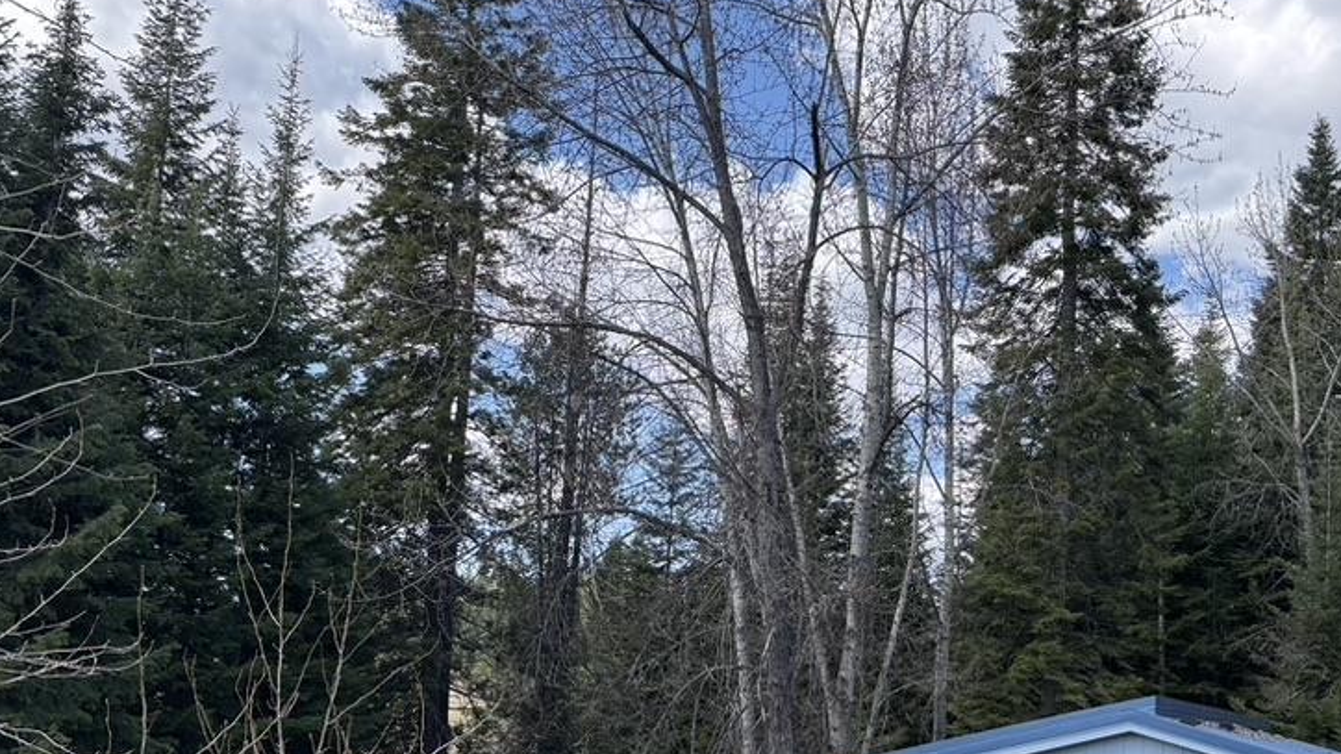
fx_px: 1315
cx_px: 730
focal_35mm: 37
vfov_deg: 31.4
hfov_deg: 53.9
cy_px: 565
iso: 80
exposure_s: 1/1193
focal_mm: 6.76
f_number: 1.78
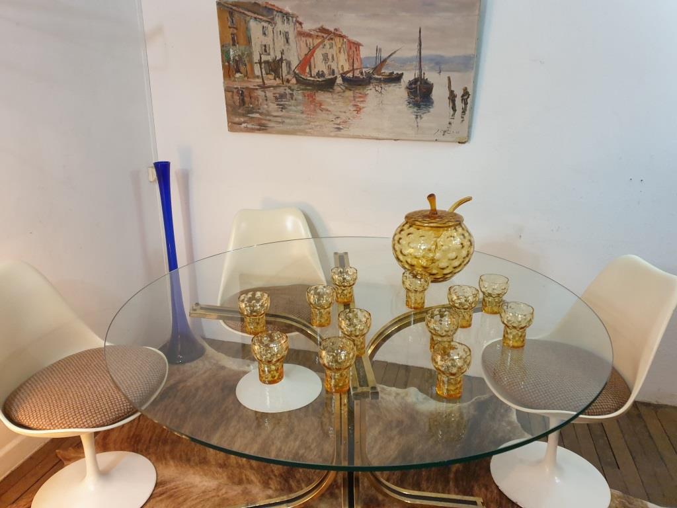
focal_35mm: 26
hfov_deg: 67.3
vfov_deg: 53.1
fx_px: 508
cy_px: 254
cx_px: 338
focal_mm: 4.3
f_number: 1.5
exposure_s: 1/33
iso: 250
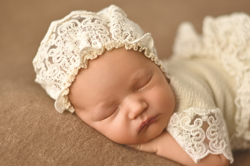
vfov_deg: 15.9
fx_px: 597
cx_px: 141
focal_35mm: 86
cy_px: 89
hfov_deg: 23.6
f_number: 1.6
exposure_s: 1/400
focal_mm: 50
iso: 160
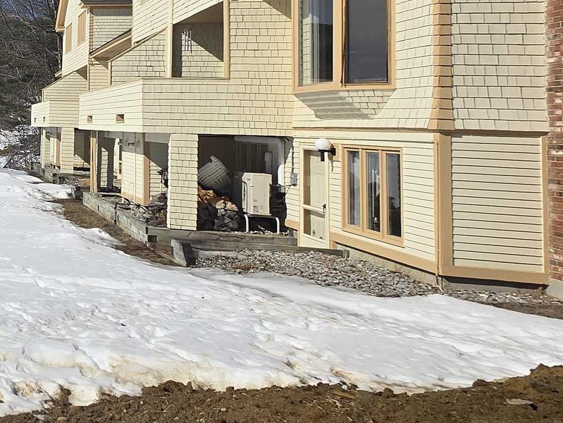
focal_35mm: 39
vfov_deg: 35.8
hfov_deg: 30.5
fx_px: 634
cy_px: 96
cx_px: -250
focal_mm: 1.7
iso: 25
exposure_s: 1/2365
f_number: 2.2
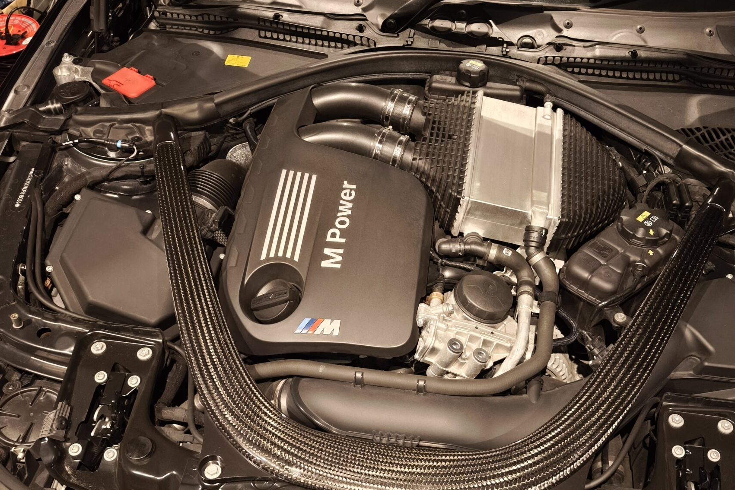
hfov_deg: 52.9
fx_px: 735
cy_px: 310
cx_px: 420
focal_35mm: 36
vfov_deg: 36.6
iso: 2500
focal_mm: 6.57
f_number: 1.6
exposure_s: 1/20
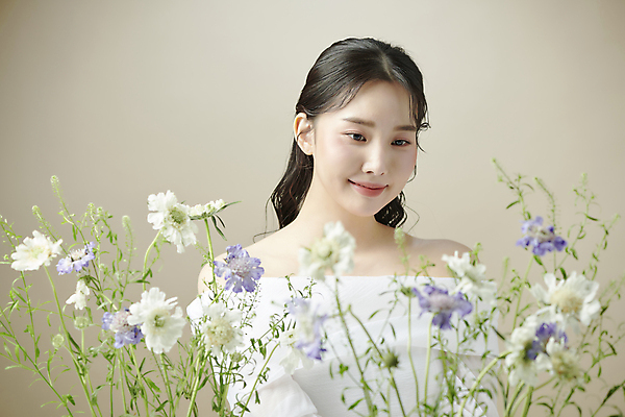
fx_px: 1823
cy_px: 208
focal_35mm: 105
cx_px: 312
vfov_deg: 13.0
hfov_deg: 19.5
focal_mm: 105
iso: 64
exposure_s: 1/125
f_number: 7.1
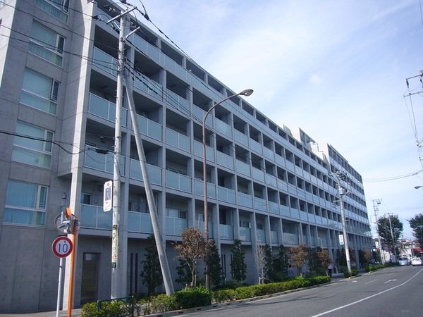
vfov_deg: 49.7
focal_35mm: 28
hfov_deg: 63.4
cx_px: 212
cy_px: 158
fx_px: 342
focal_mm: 4.6
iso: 80
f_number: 5.6
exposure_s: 1/320
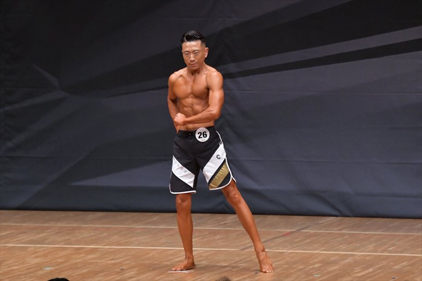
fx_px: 3339
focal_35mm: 285
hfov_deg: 7.2
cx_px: 211
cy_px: 140
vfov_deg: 4.8
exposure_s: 1/400
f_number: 5.6
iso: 6400
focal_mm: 190
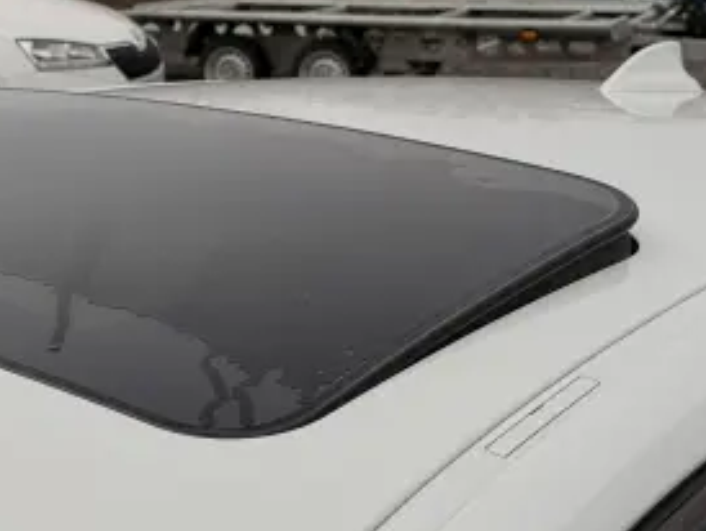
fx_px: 1286
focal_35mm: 63
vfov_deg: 23.3
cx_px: 312
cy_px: 312
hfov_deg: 30.7
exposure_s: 1/3891
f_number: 1.78
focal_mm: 6.76
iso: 64
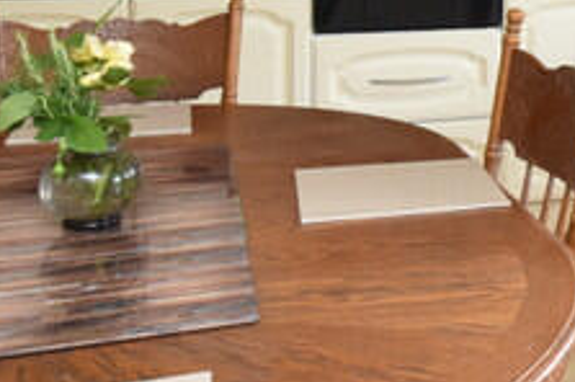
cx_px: 776
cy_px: -138
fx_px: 1100
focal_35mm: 69
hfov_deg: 24.8
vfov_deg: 18.1
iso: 800
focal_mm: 10
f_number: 4.5
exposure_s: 1/160
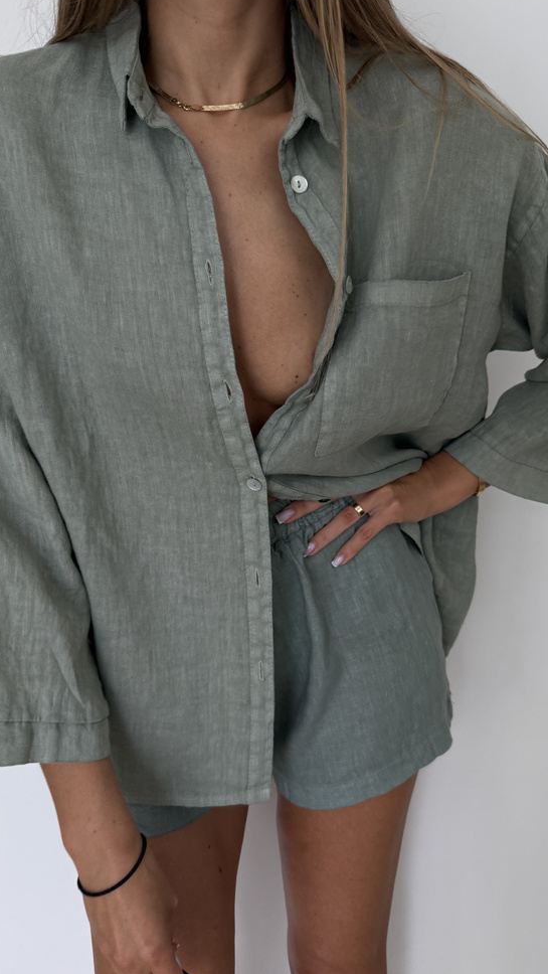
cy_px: 489
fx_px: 697
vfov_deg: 69.8
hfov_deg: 42.9
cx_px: 306
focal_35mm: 27
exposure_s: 1/121
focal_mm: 6.76
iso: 125
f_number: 1.78
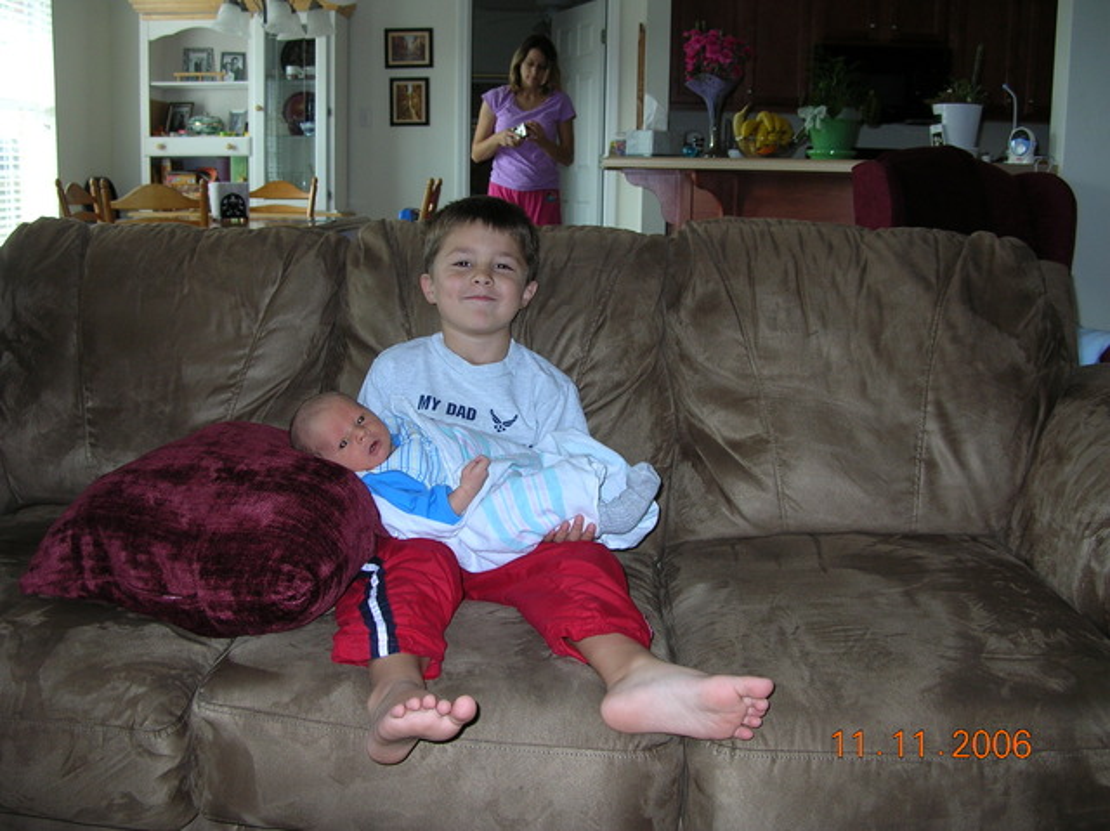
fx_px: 1154
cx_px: 555
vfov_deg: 39.6
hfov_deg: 51.4
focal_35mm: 36
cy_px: 416
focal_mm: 6
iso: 50
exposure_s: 1/60.1
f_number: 2.7
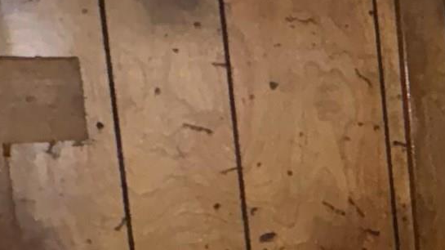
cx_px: 1103
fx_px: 1014
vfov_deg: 14.0
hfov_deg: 14.4
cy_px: 173
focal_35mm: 86
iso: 125
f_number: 2.2
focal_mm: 2.22
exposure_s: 1/36
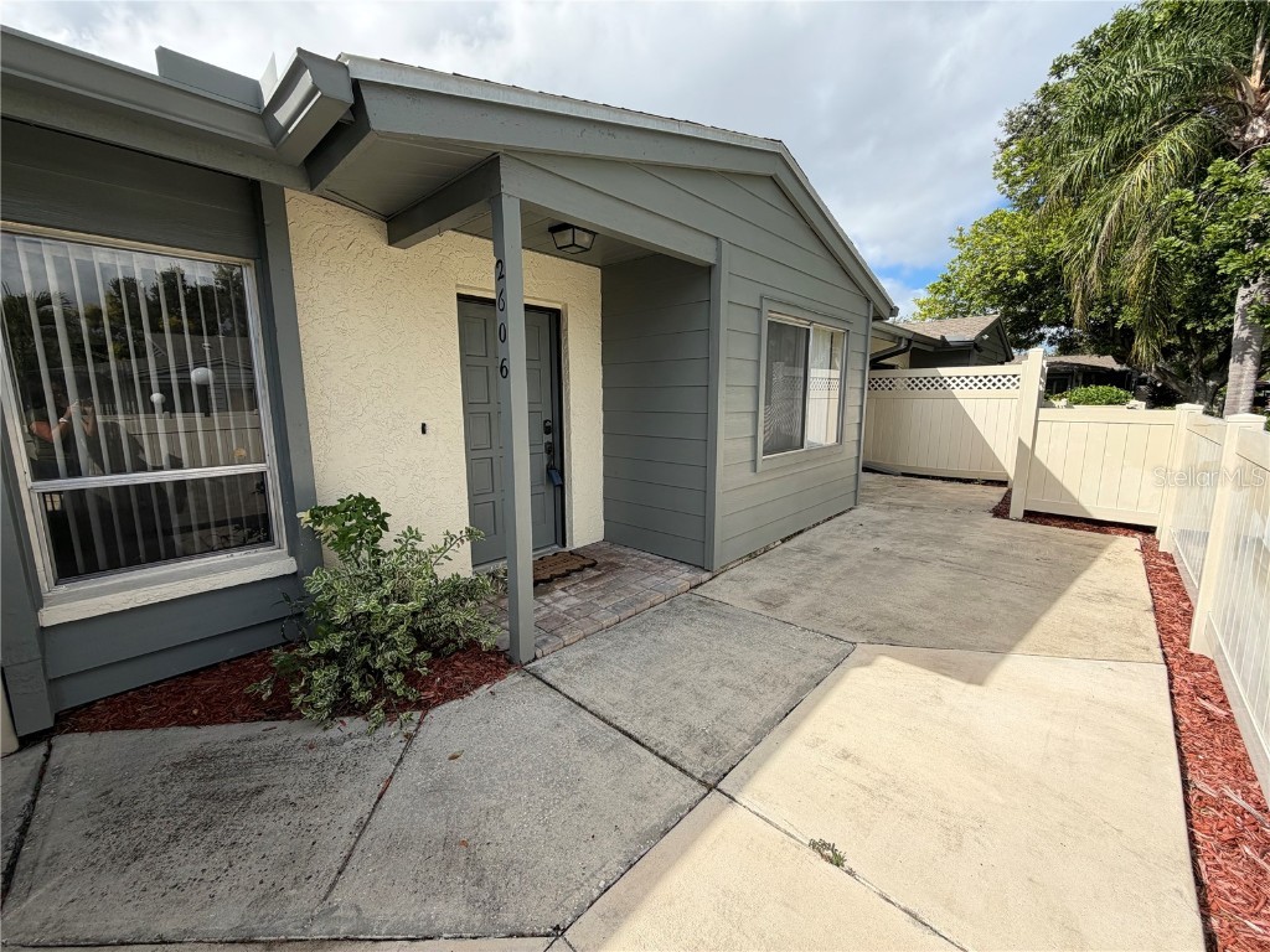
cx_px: 635
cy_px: 476
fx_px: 514
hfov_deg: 102.1
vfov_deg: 85.7
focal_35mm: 14
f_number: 2.2
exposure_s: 1/770
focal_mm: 2.22
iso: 25
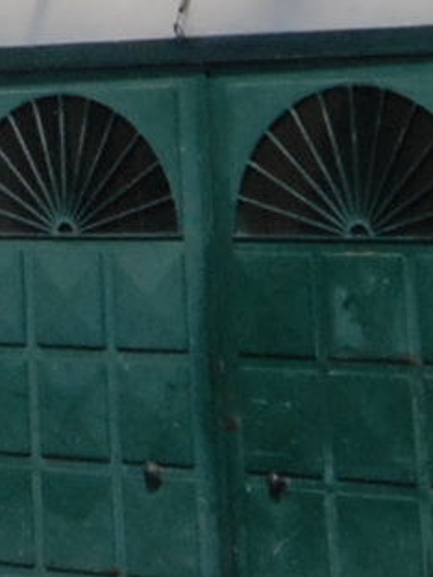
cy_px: -510
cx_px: -481
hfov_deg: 7.5
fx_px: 3136
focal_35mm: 188
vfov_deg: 9.9
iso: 500
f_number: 14
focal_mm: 14
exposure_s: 1/800
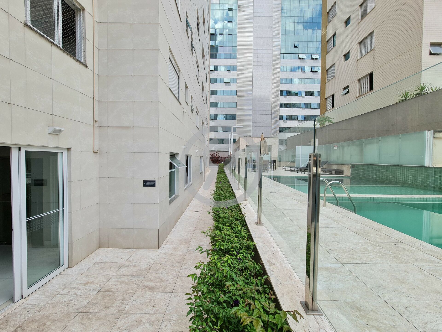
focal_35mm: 13
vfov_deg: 89.9
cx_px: 221
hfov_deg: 106.2
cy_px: 166
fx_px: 166
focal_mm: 2.2
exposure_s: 1/636
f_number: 2.2
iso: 64
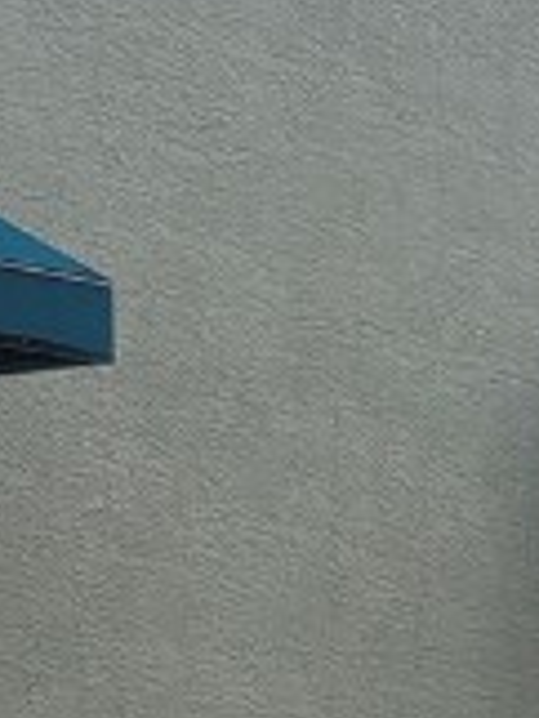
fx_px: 3421
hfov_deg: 9.0
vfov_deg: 11.7
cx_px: 521
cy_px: 887
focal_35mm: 165
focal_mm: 4.3
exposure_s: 1/871
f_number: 2.4
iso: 50
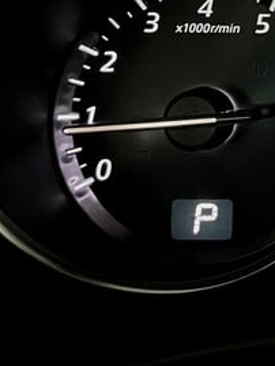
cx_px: 545
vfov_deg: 21.7
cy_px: 1
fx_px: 921
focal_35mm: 87
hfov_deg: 14.3
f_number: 1.6
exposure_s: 1/33
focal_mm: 4.2
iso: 500
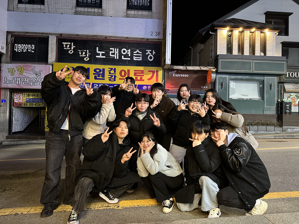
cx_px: 150
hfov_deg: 71.6
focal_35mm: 24
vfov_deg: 56.8
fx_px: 207
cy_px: 112
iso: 1000
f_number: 1.78
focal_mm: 6.86
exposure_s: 1/30
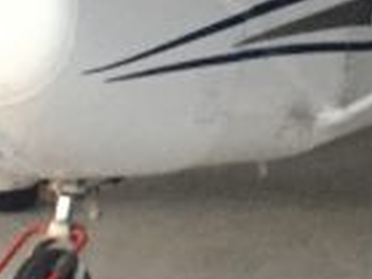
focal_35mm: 160
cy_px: -3
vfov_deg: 9.2
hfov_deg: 12.3
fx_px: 1718
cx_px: 270
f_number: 2.2
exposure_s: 1/15
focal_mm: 4.15
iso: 400
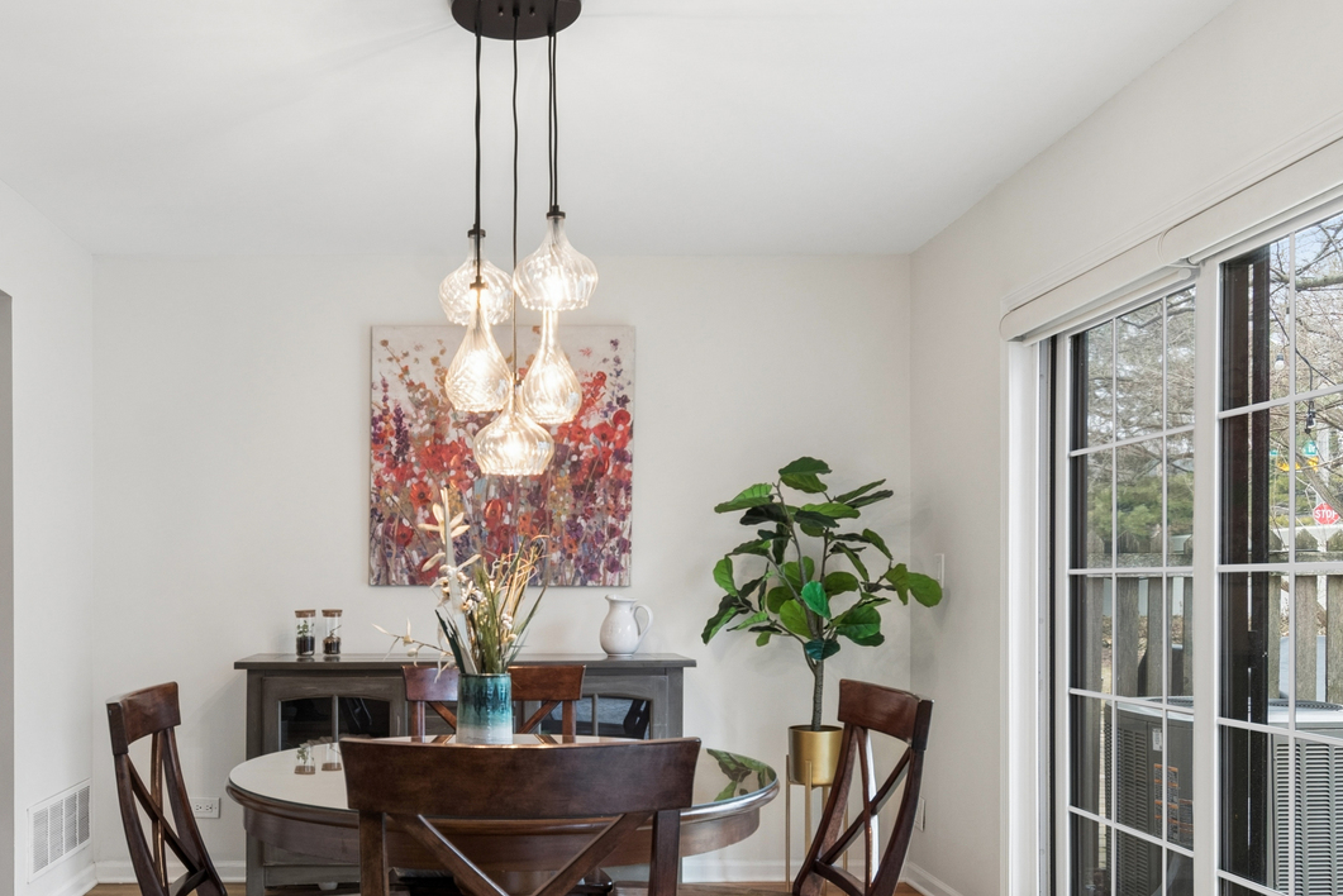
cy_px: 581
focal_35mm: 30
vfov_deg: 43.5
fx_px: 1111
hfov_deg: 62.3
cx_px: 652
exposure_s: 1/10
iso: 320
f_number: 8
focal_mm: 13
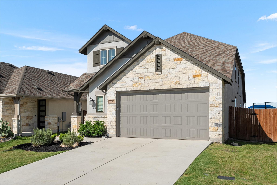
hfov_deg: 58.7
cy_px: 92
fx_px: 246
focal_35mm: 32
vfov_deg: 41.1
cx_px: 138
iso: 160
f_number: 8
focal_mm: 32
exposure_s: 1/250
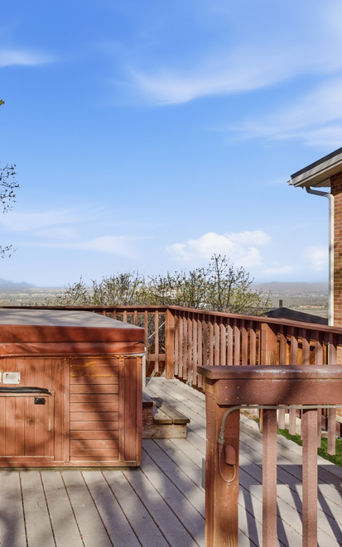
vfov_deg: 62.6
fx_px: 450
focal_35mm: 30
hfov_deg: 37.6
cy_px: 281
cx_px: 7
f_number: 9
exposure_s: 1/8000
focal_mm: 19.1
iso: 320
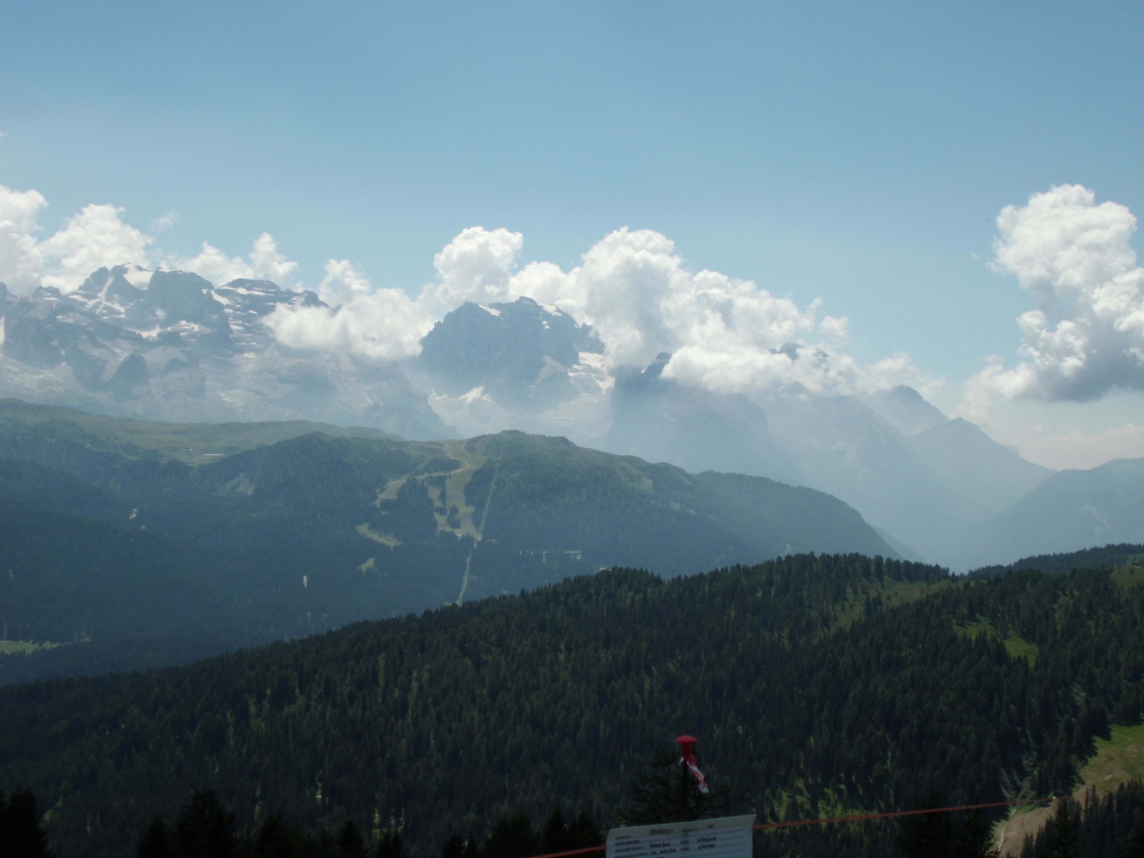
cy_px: 429
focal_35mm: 50
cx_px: 572
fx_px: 1652
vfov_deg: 29.1
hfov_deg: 38.2
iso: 64
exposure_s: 1/800
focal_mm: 9
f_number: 4.5
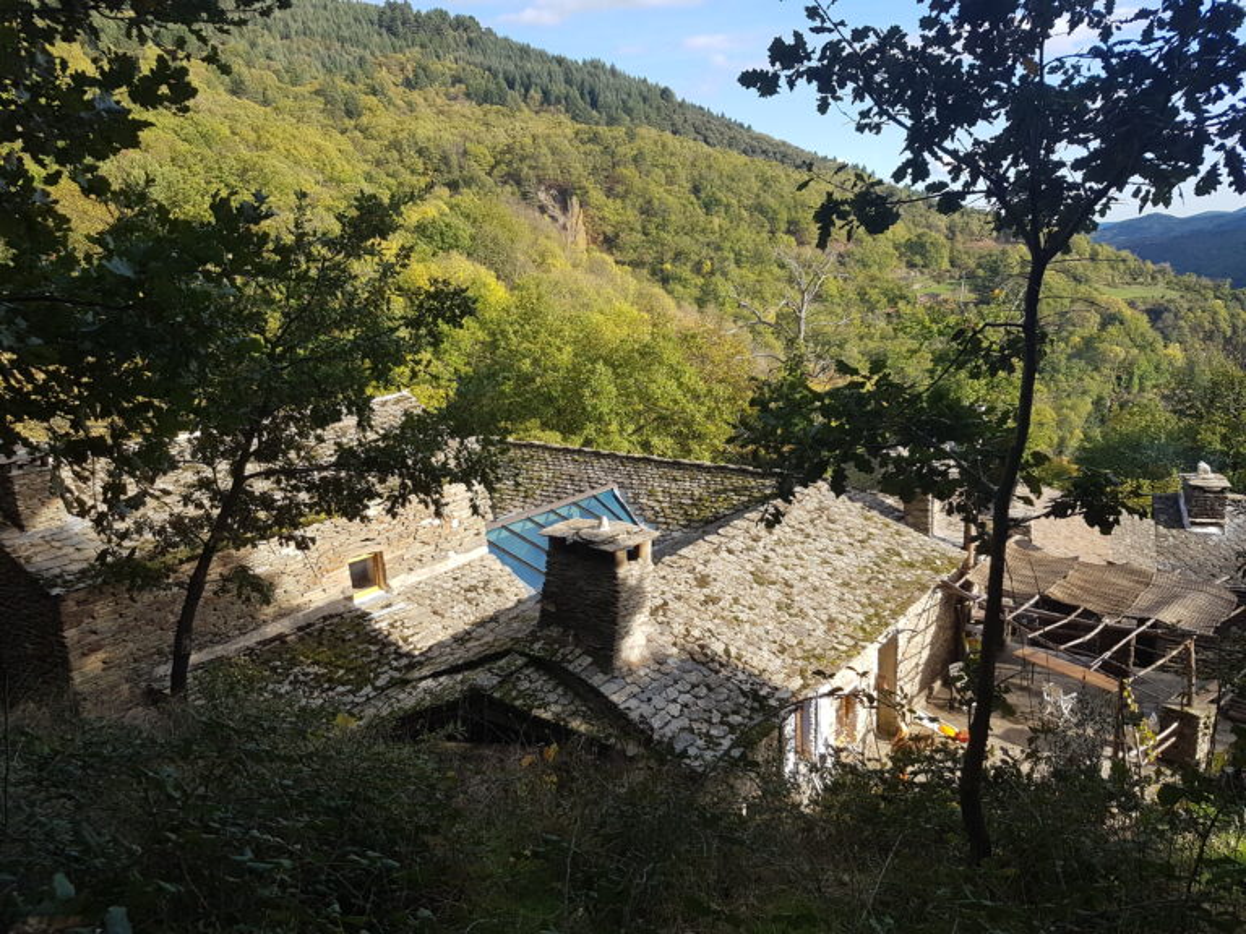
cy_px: 467
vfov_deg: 53.1
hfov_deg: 67.3
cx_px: 623
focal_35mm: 26
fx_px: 936
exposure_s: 1/860
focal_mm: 4.2
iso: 40
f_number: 1.7
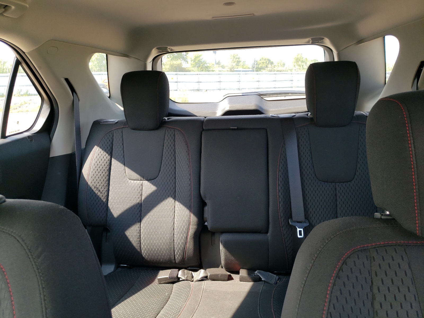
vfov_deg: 53.1
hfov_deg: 67.3
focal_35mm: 26
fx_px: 318
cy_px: 159
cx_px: 212
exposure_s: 1/213
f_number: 1.5
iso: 50
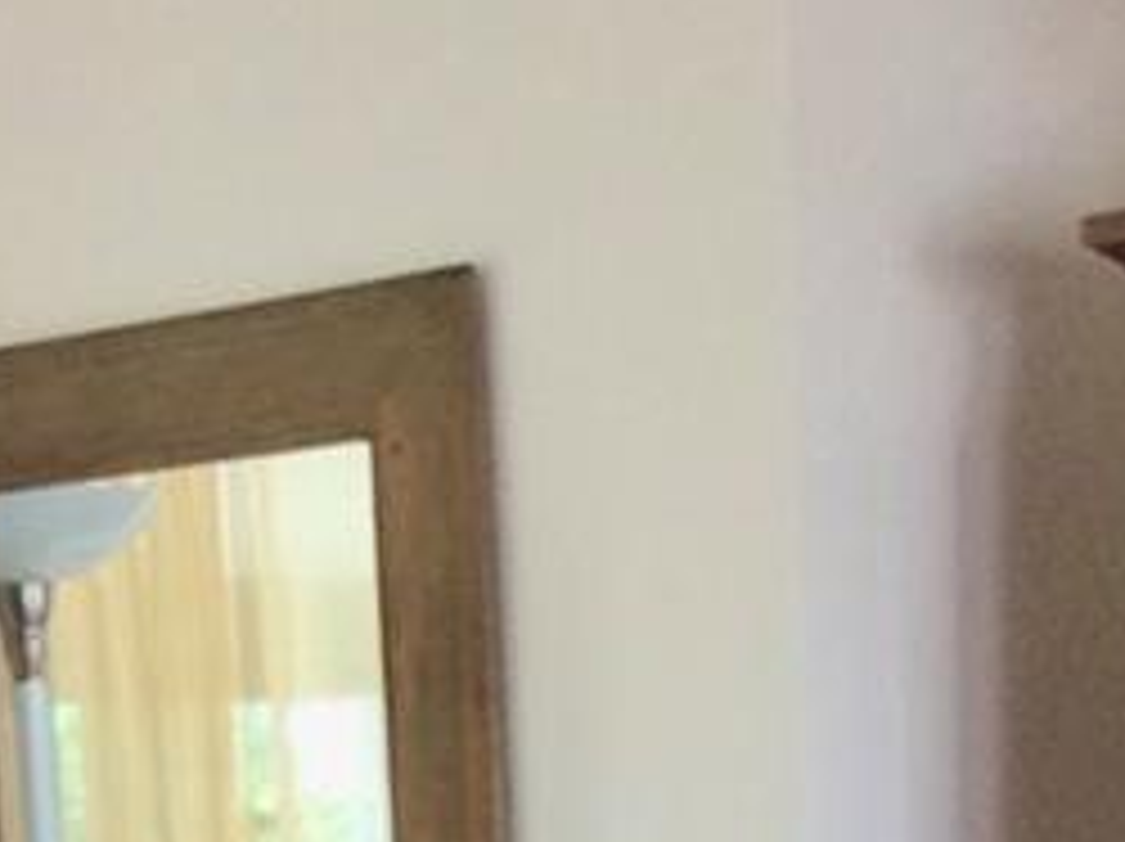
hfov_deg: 15.1
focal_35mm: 131
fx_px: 4253
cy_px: 1531
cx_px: 518
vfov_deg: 10.6
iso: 64
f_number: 2.4
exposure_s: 1/24
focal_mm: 3.3
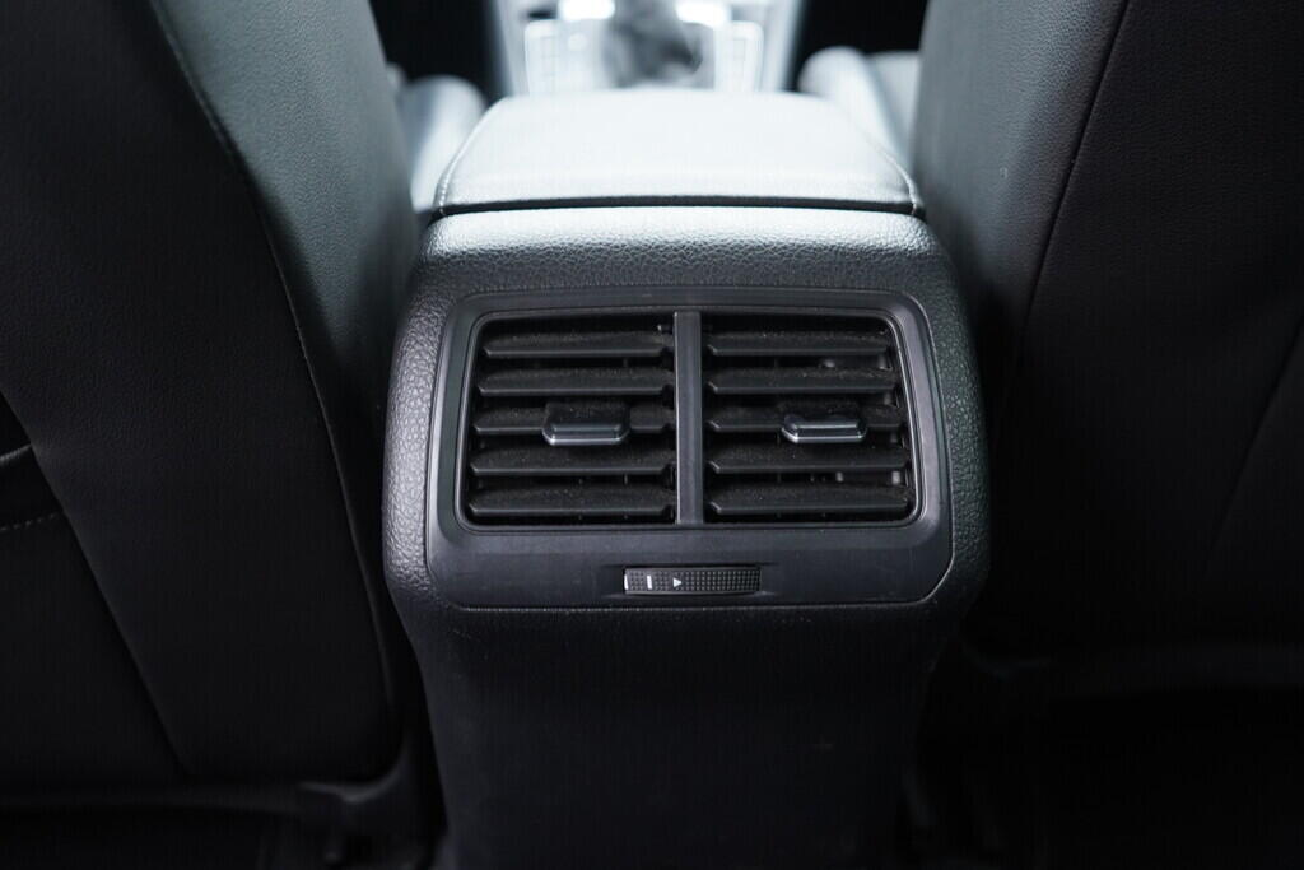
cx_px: 652
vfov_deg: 36.9
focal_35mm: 36
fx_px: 1304
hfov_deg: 53.1
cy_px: 435
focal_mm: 24
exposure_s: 1/40
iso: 800
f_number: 2.8
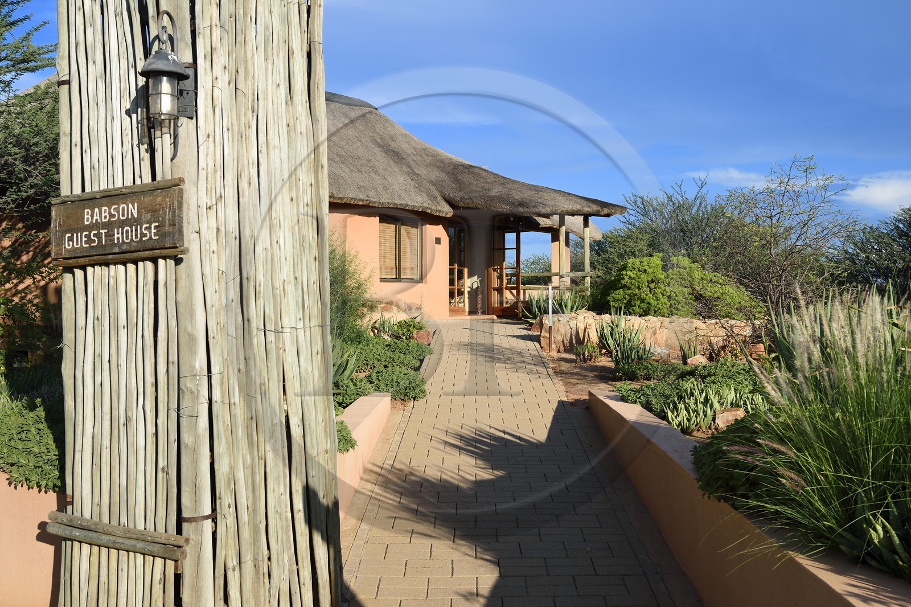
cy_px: 304
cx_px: 456
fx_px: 911
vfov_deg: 36.9
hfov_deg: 53.1
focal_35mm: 36
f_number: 9
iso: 200
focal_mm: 36
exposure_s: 1/320
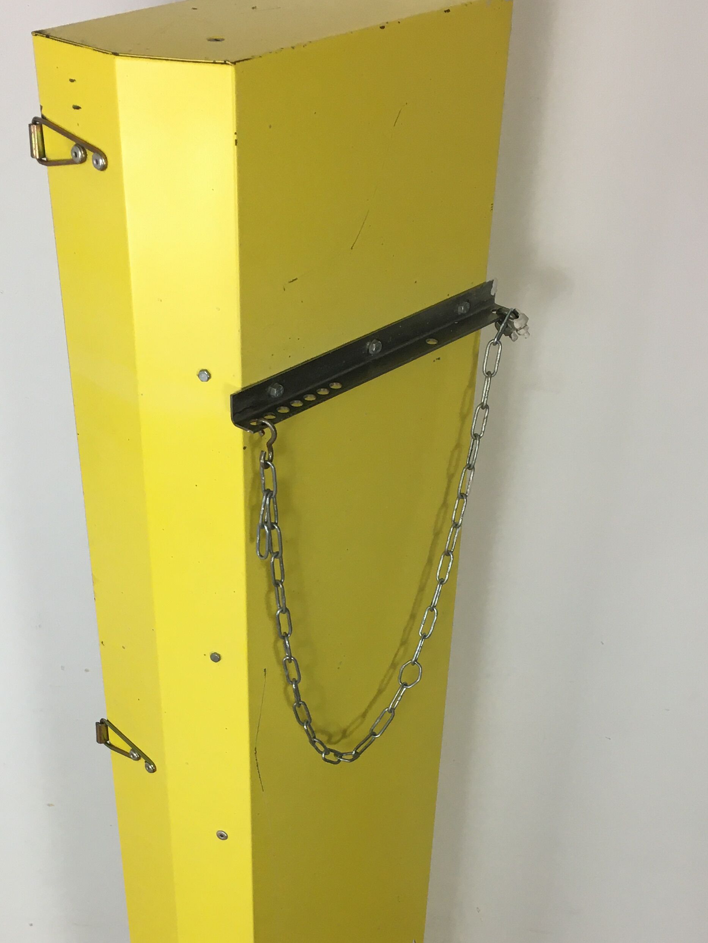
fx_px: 1282
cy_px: 636
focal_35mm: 47
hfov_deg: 30.7
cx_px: 246
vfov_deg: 39.9
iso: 25
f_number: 2.2
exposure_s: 1/33
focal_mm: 4.15
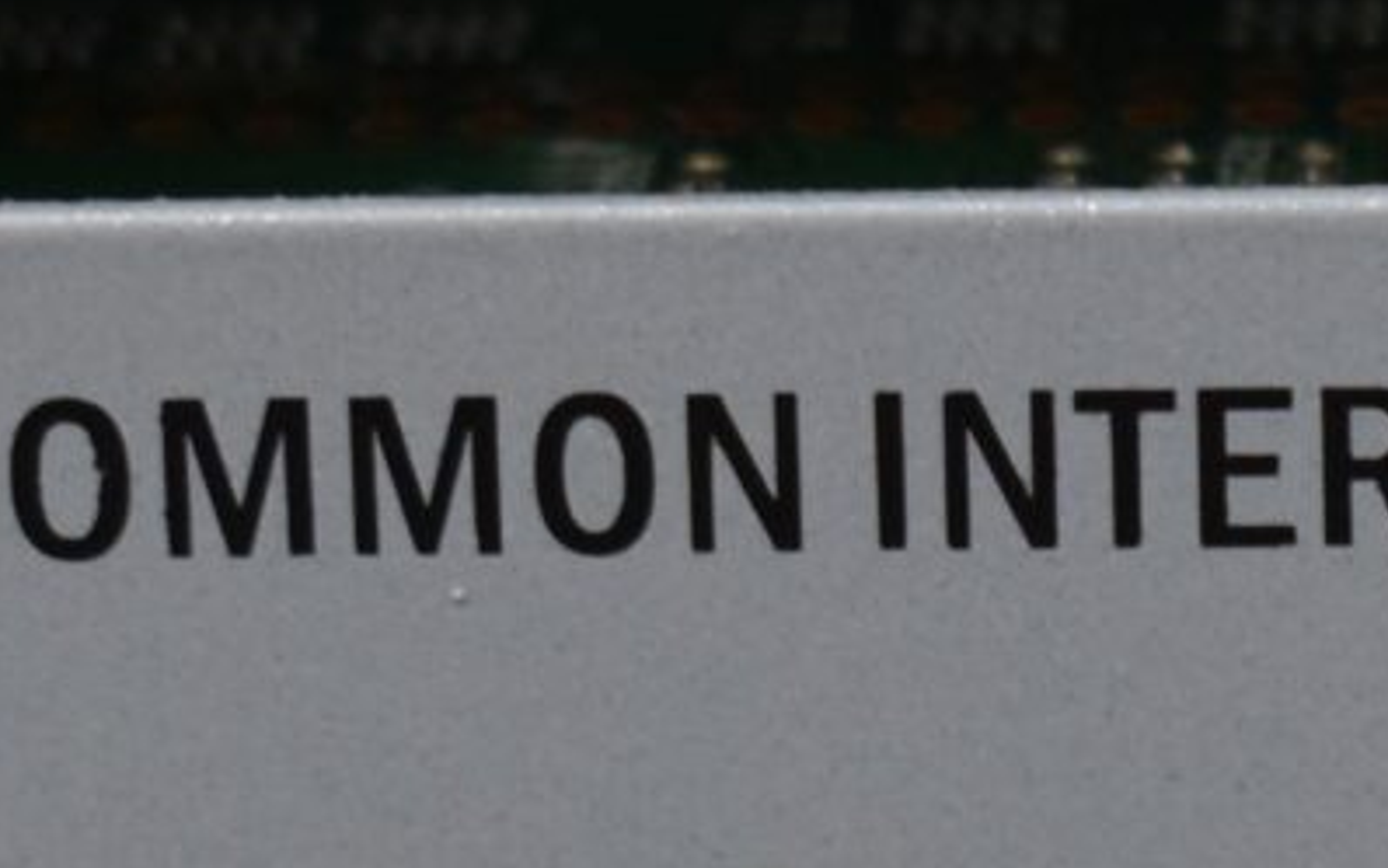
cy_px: 563
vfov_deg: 3.8
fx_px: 13027
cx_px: 1632
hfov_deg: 6.1
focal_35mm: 344
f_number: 5.6
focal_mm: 35
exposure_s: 1/60
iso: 400
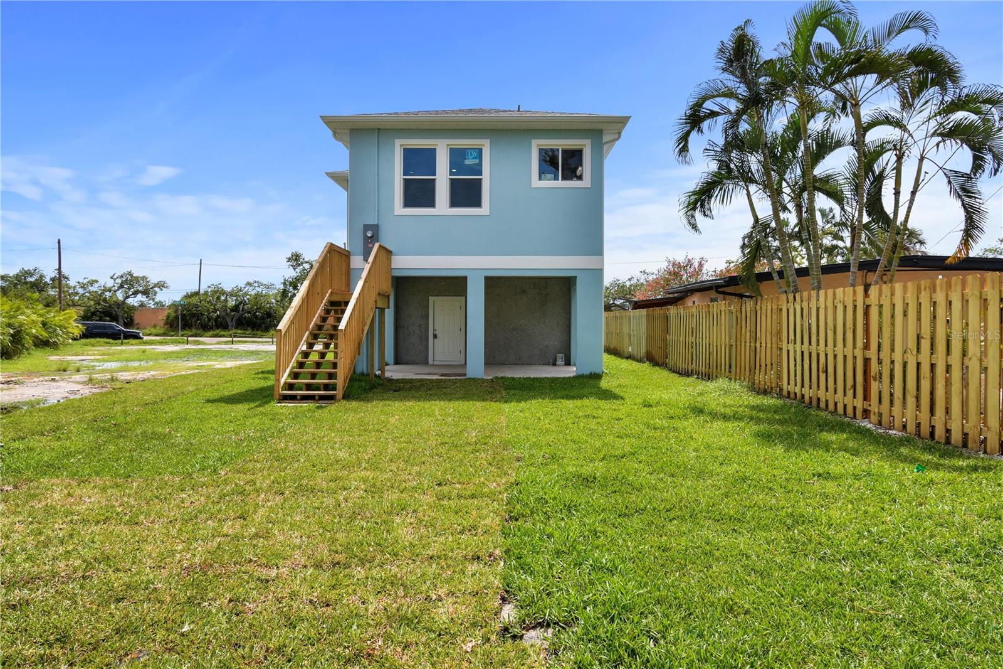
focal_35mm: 21
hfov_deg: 81.2
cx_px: 502
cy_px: 334
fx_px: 585
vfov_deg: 59.5
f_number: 7.1
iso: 100
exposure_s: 1/320
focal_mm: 14
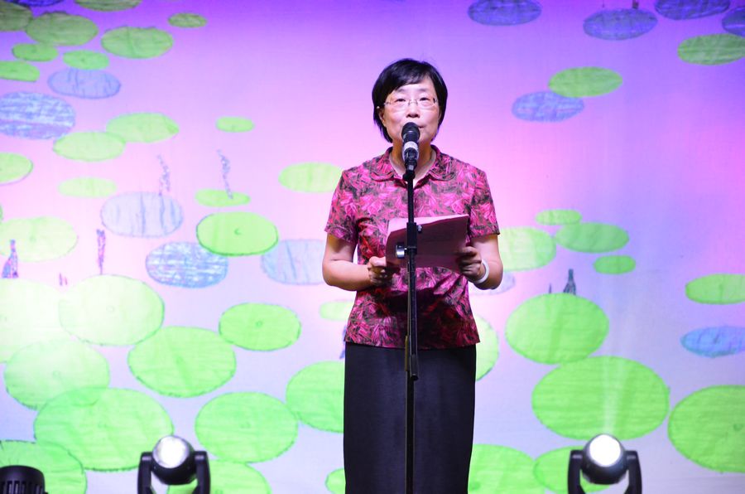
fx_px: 3252
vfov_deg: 8.7
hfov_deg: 13.1
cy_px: 247
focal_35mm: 158
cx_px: 372
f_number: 5.6
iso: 2800
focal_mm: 105
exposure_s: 1/125
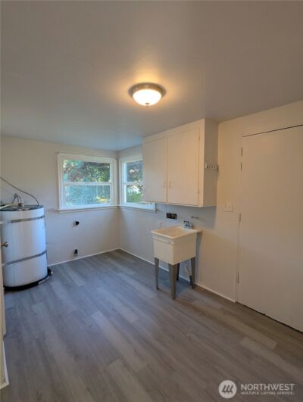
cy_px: 201
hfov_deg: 78.3
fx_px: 186
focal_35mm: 16
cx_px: 152
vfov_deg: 94.4
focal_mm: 2.35
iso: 75
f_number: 2.2
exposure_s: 1/60
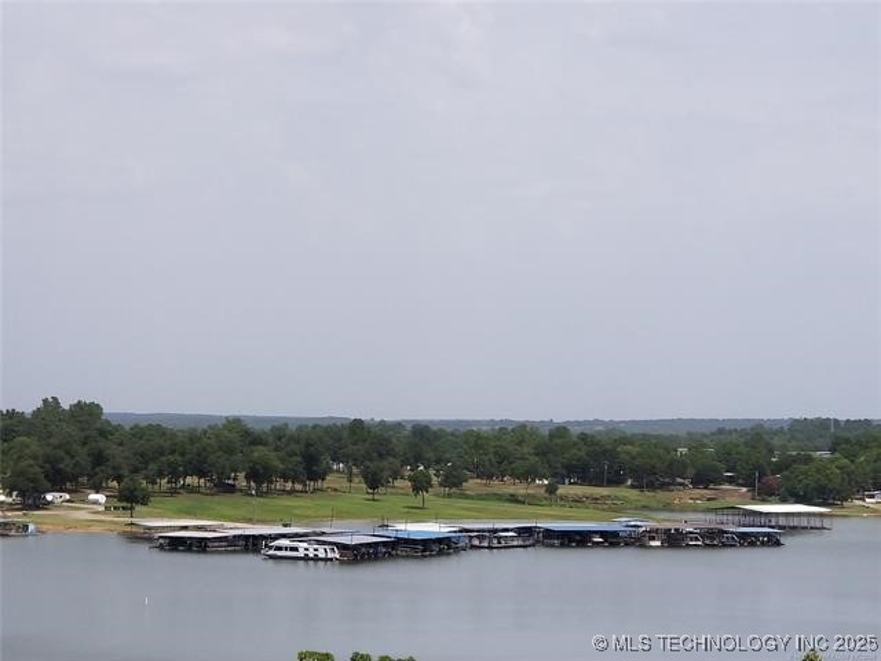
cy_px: 330
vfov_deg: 28.0
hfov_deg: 36.8
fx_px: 1323
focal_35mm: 52
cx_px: 440
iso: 25
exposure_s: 1/1185
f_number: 2.4
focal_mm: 6
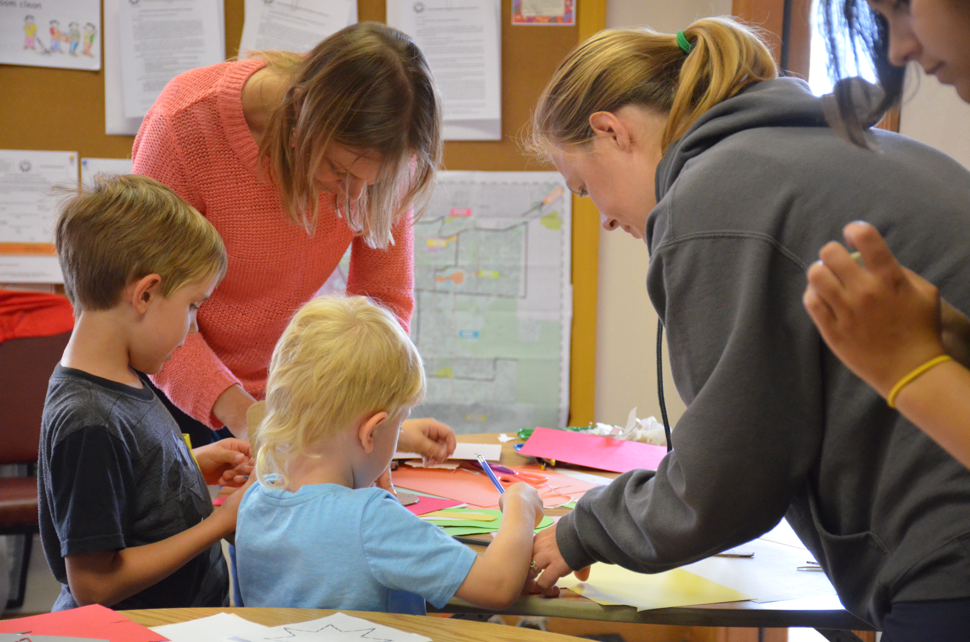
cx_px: 485
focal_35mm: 90
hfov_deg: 22.7
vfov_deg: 15.1
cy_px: 321
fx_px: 2420
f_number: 5
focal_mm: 60
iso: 3200
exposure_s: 1/125
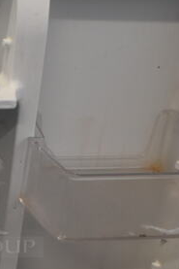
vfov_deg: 22.6
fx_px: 663
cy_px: 206
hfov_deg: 14.6
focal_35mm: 89
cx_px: -64
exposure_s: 1/125
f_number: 3.5
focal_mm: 18
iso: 900
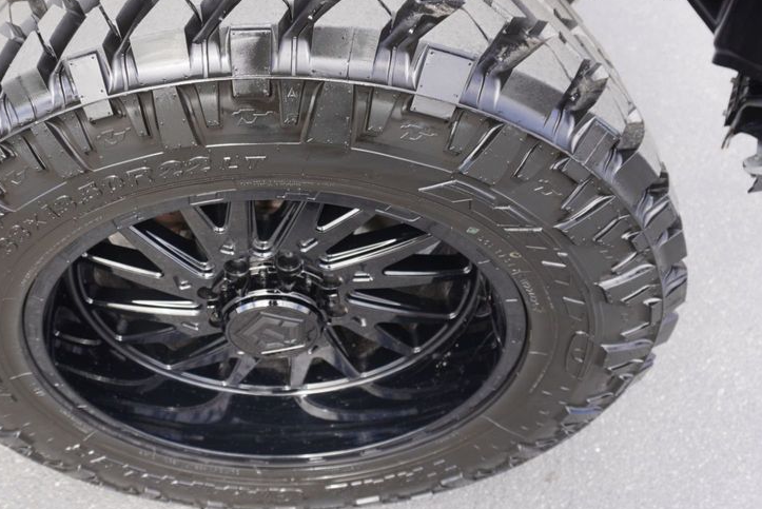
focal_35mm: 34
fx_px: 720
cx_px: 257
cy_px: 184
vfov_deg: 38.6
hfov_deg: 54.7
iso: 100
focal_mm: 16
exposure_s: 1/80
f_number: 4.5
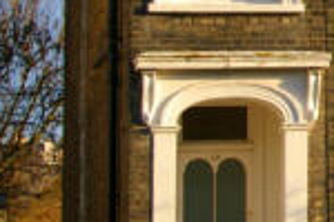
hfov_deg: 10.5
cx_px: 592
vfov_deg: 7.3
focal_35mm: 184
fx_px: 1707
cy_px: -124
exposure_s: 1/180
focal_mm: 28
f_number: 9.5
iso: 200
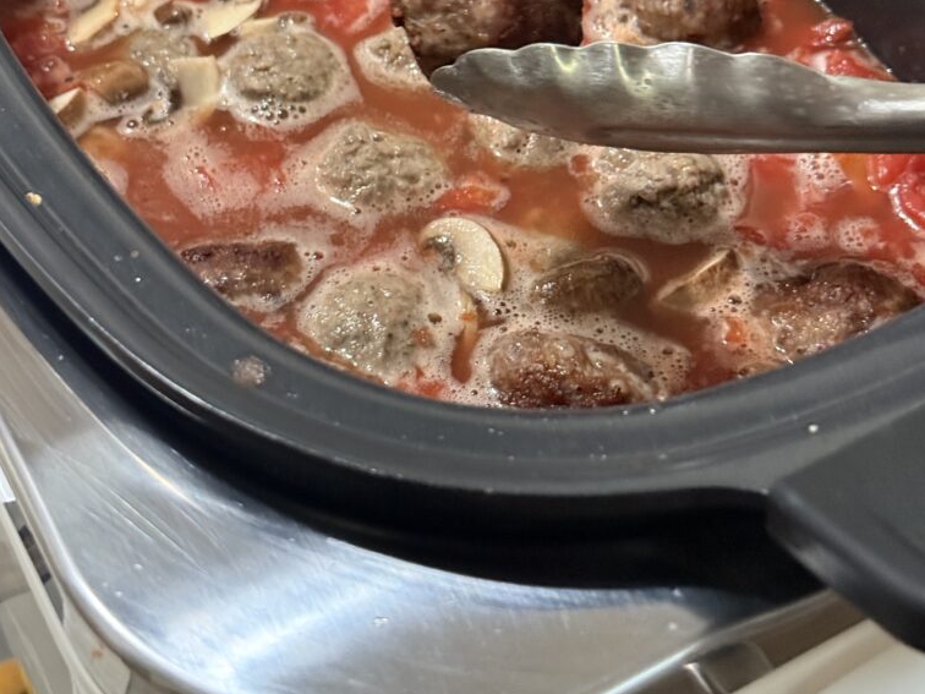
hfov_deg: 29.8
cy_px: 115
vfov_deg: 22.2
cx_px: 462
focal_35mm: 65
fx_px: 1737
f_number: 1.78
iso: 640
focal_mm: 6.76
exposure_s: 1/30
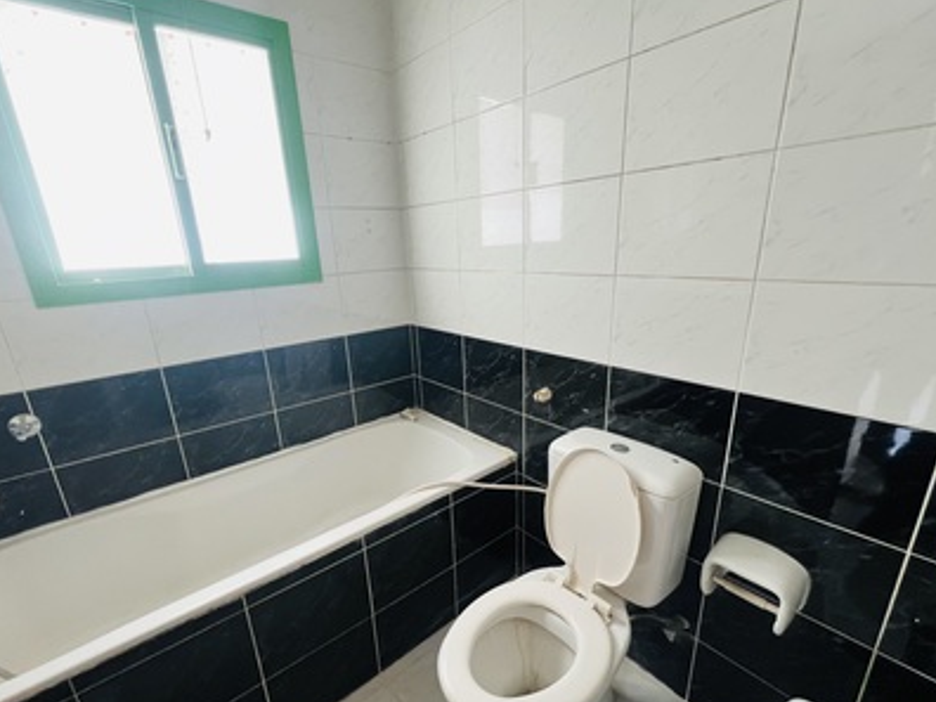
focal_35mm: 15
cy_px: 379
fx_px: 406
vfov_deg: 81.6
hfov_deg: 98.2
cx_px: 457
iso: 250
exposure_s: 1/89
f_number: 1.8
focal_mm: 1.57
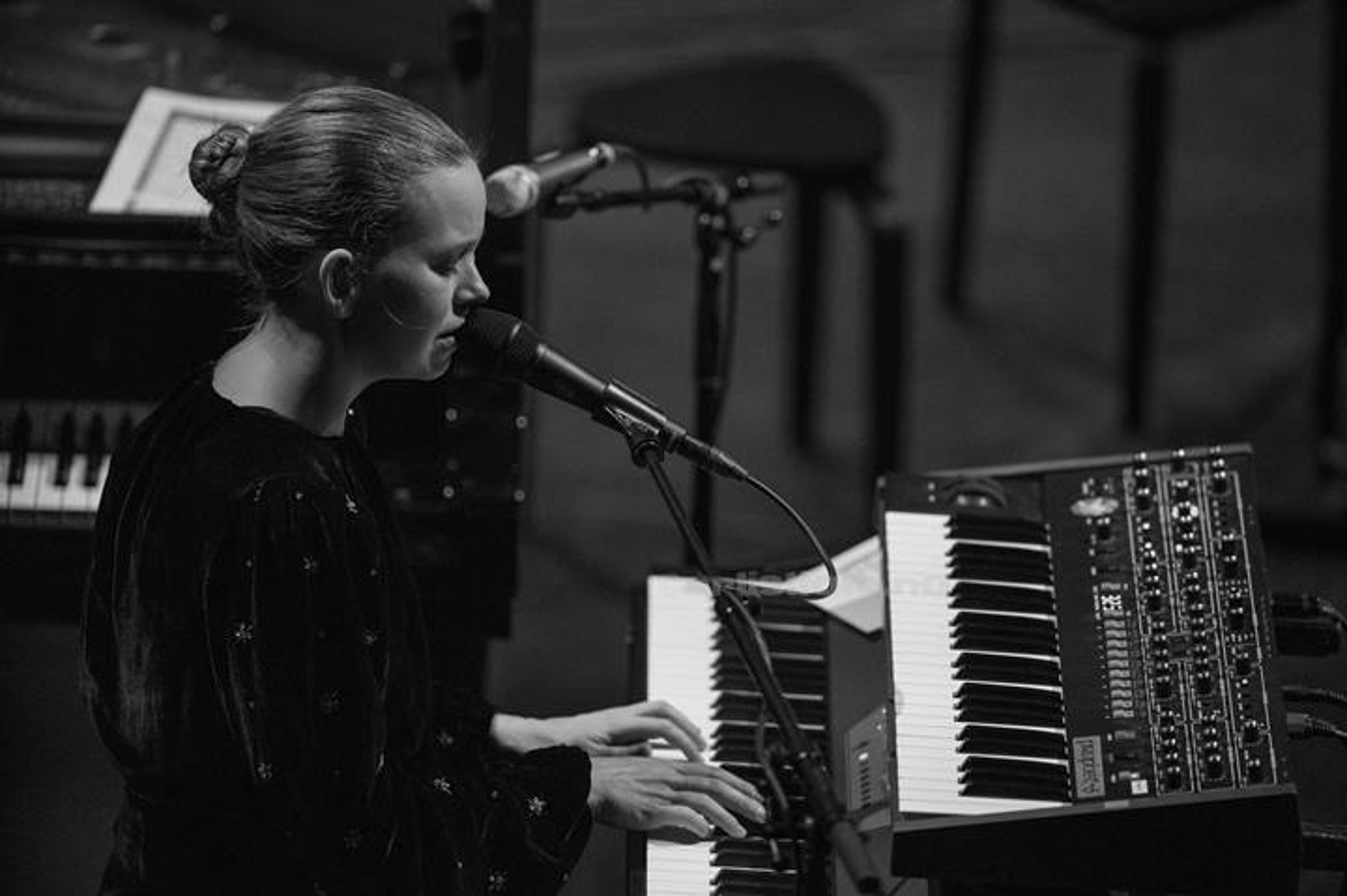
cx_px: 674
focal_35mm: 300
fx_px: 11217
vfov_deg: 4.6
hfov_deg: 6.9
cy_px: 448
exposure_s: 1/500
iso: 6400
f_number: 2.8
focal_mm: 300
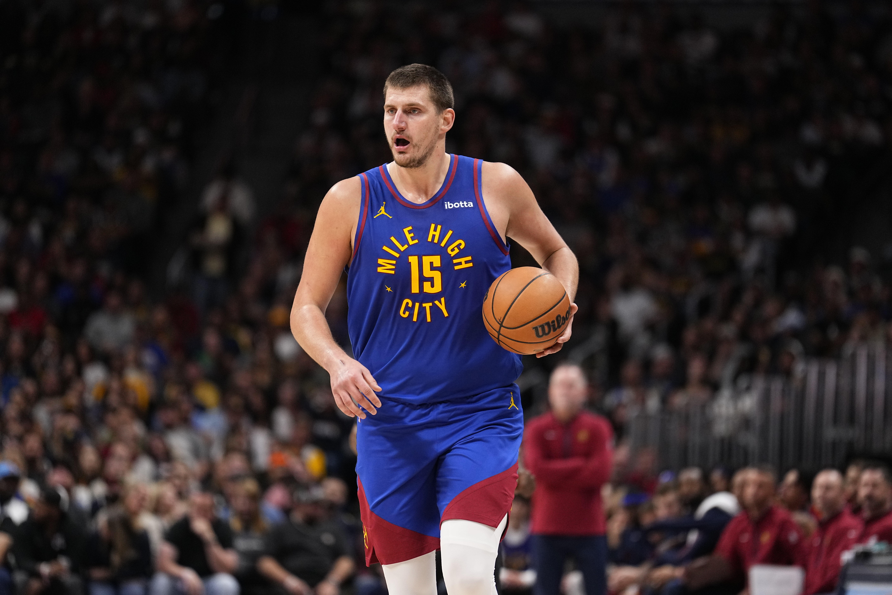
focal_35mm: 200
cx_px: 446
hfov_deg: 10.3
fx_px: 4955
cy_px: 298
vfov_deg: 6.9
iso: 2500
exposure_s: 1/1600
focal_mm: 200
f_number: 2.8
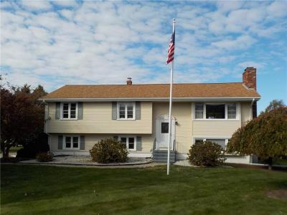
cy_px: 108
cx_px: 144
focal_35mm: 30
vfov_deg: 46.8
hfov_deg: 60.0
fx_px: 249
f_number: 3.3
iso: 125
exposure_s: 1/1250
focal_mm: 4.1
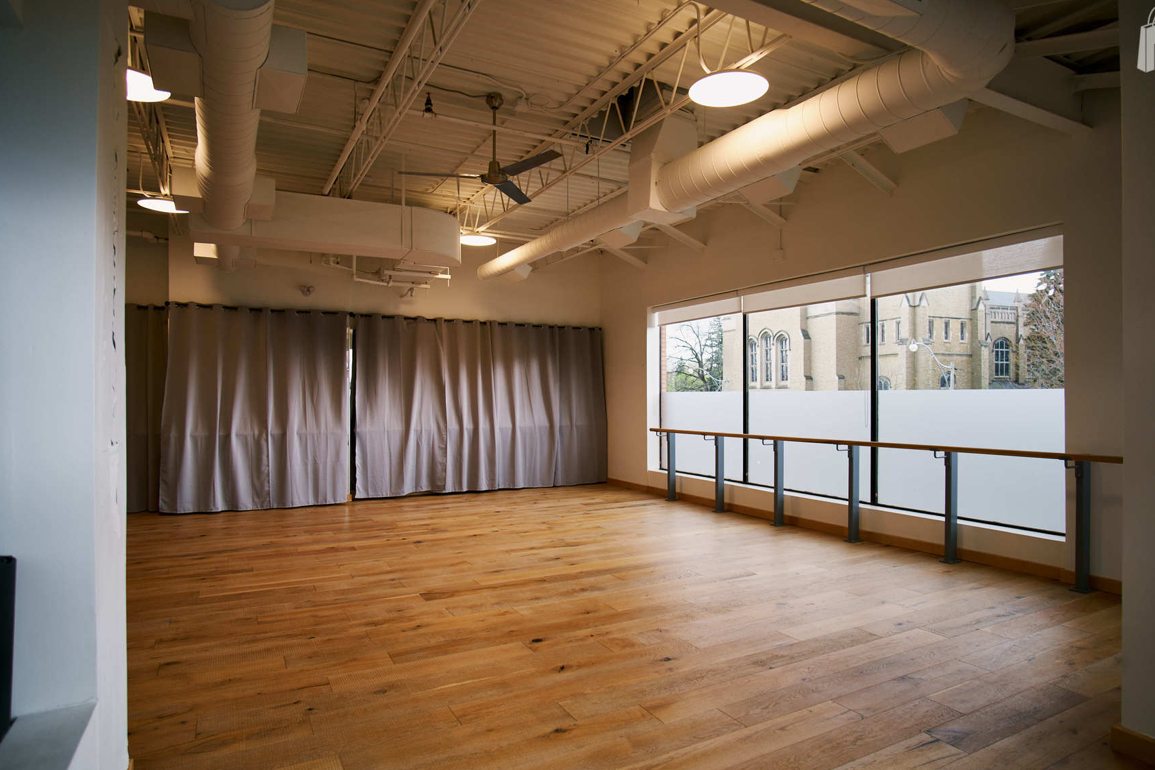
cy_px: 405
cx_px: 574
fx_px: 610
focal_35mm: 19
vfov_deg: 64.5
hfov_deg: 86.9
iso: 200
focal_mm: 12
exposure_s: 1/60
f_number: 2
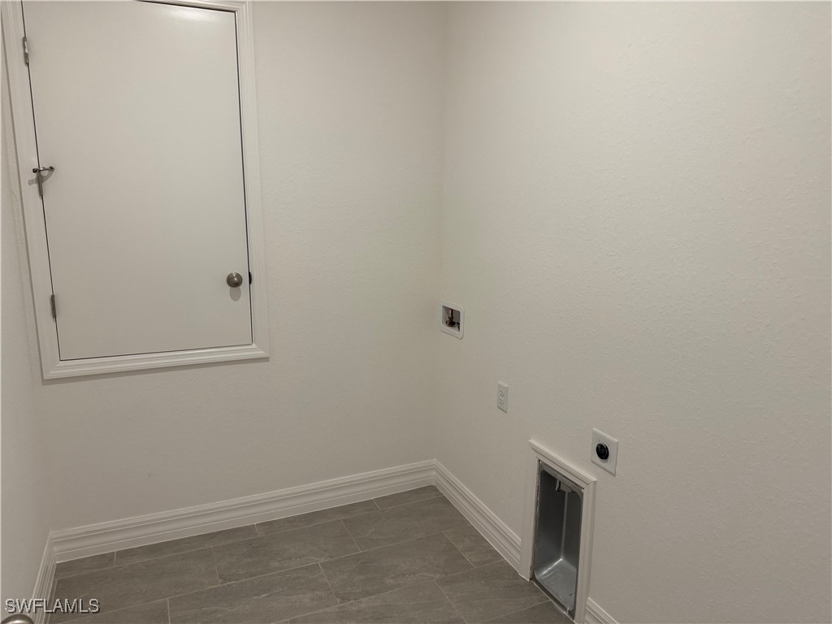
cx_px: 416
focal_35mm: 24
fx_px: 577
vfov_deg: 56.8
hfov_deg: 71.6
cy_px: 312
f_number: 1.78
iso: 160
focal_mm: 6.76
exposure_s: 1/120
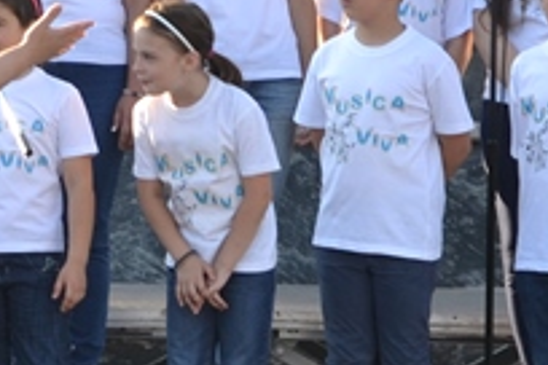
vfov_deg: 4.1
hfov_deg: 6.1
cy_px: -48
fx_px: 5145
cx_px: -177
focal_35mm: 338
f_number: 5.6
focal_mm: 40
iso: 160
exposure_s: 1/125
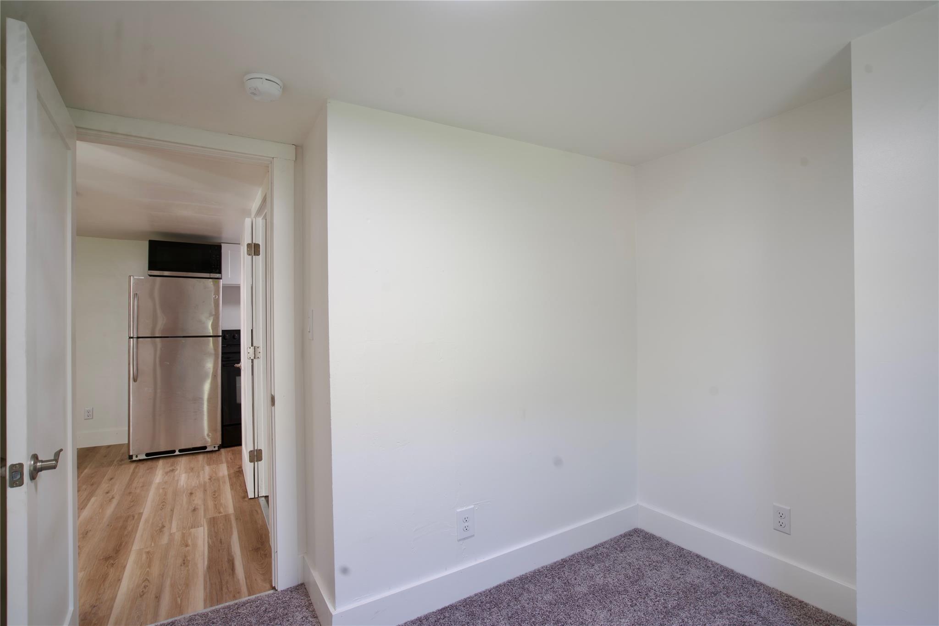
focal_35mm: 17
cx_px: 470
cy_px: 313
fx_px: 443
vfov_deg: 70.4
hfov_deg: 93.3
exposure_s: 1/4
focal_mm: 17
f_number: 8
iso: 100
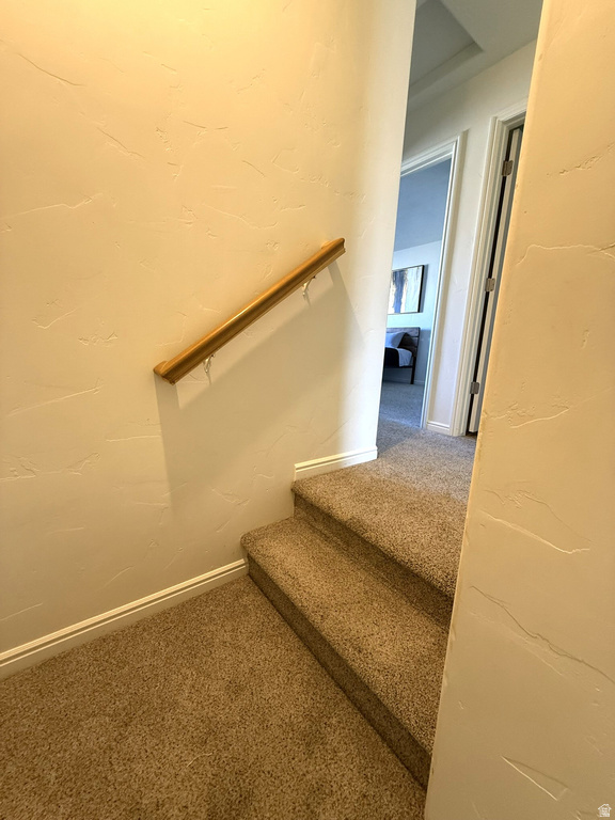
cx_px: 308
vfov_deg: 102.1
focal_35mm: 14
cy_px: 410
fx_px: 332
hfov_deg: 85.7
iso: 320
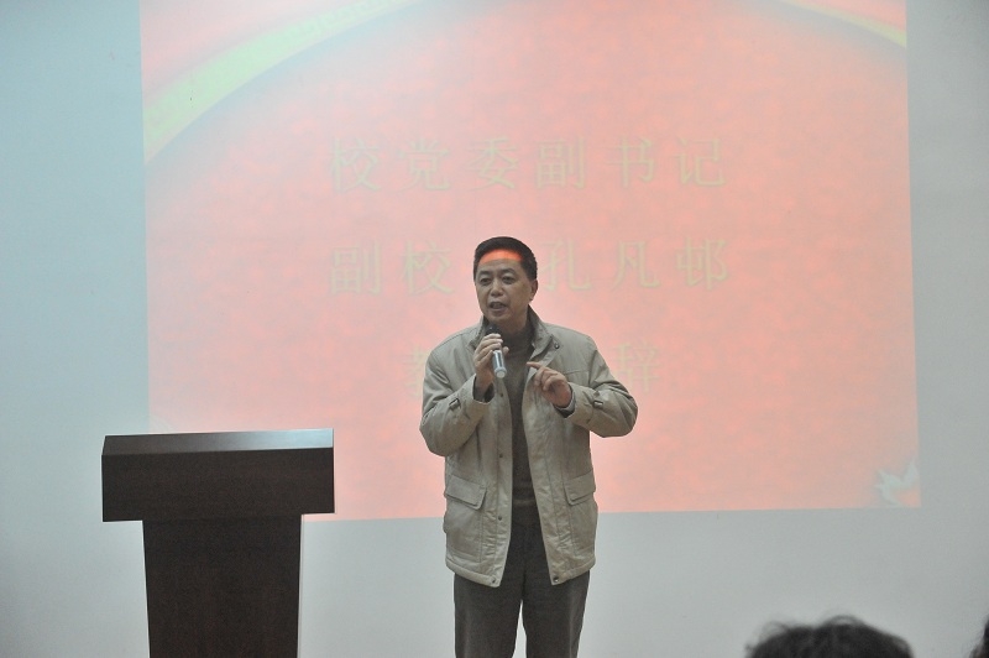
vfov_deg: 25.9
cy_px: 329
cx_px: 494
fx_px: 1427
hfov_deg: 38.2
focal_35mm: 52
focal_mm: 52
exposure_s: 1/400
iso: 6400
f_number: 3.5
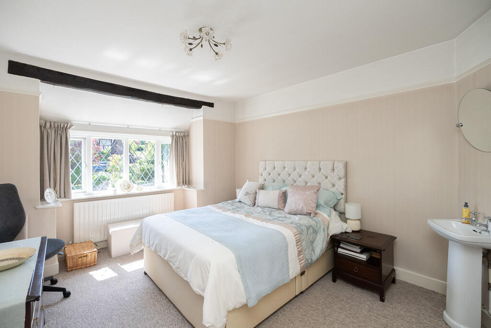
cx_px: 246
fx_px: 218
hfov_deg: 96.7
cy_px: 164
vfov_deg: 73.8
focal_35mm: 16
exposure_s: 1/250
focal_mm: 16
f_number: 7.1
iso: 1000
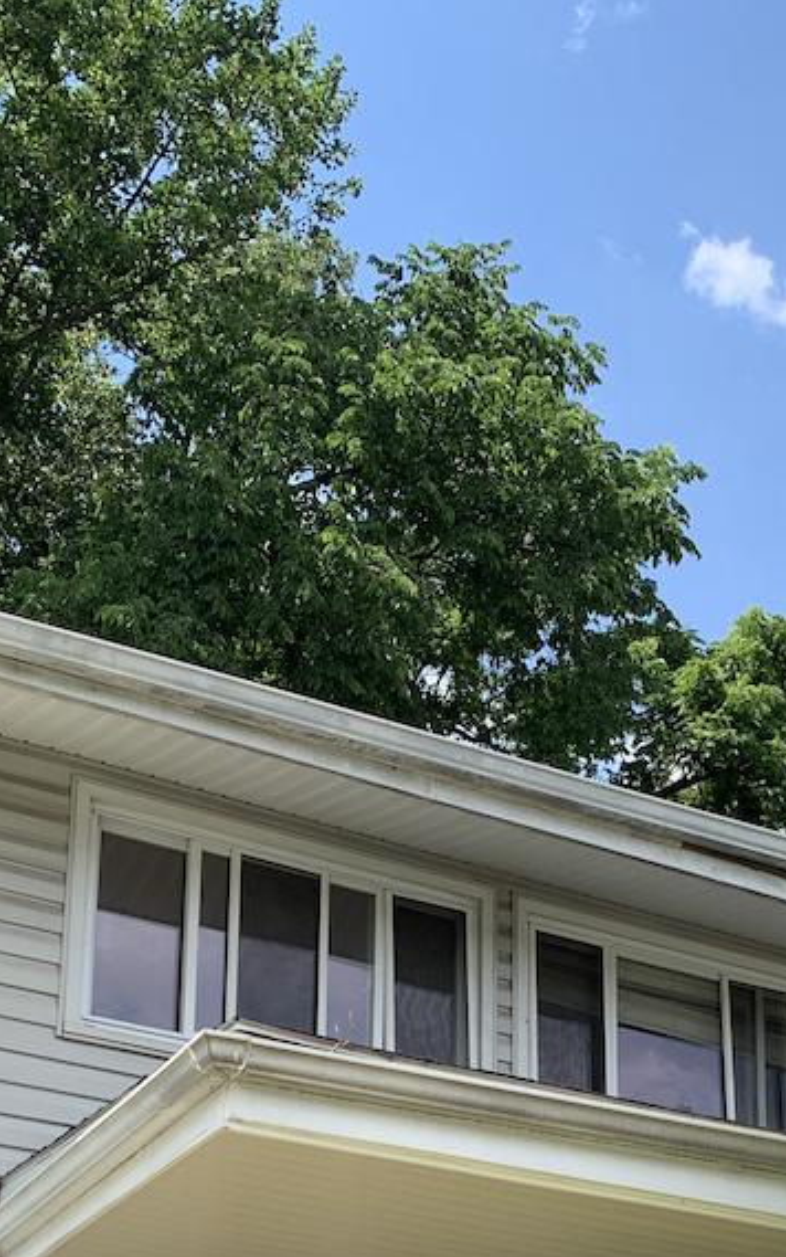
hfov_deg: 20.8
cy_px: 1303
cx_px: 596
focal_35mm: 62
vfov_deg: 30.3
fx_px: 2123
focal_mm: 4.25
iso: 25
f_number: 1.8
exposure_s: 1/1054
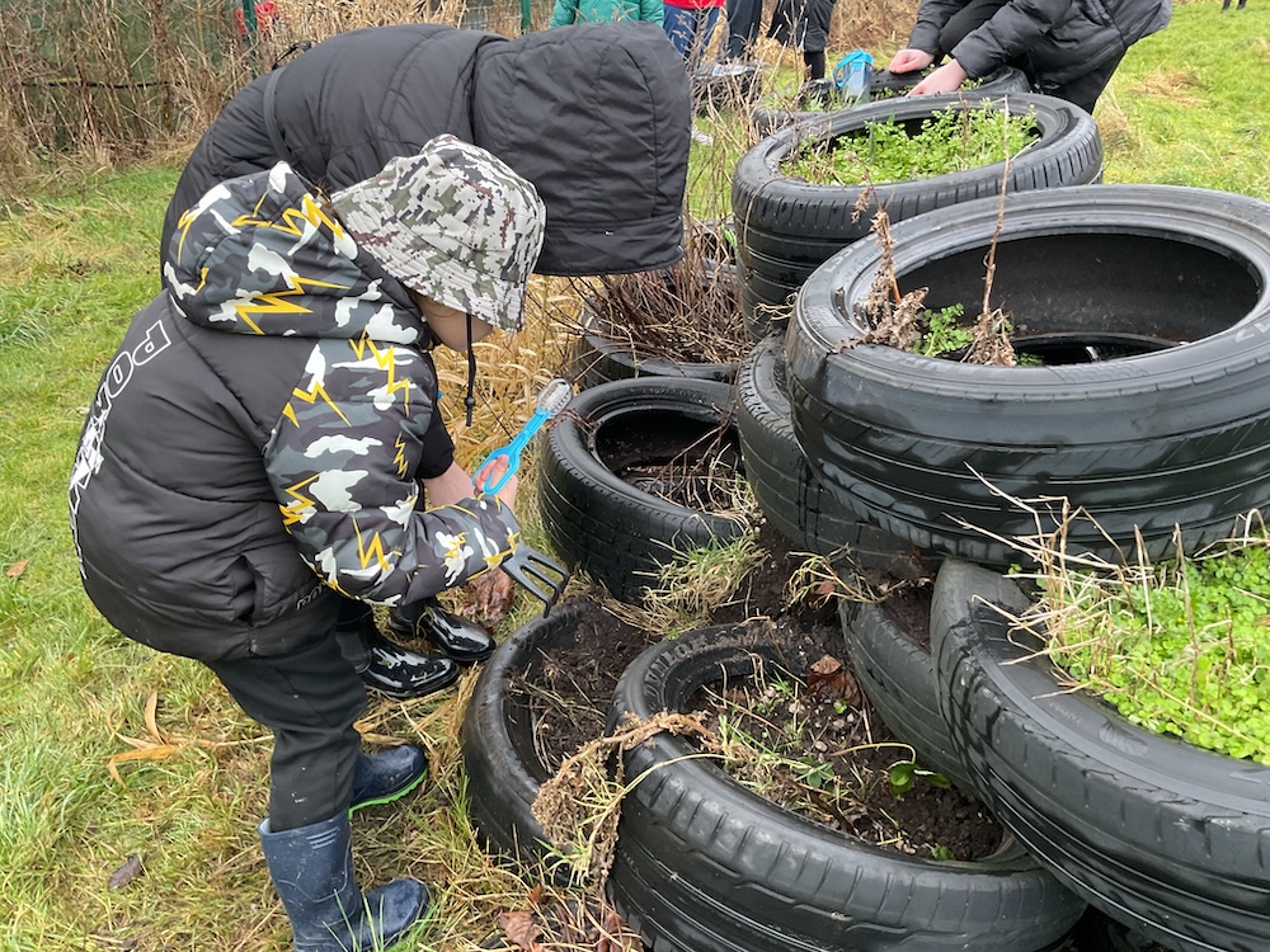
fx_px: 1064
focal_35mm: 29
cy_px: 476
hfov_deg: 61.7
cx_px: 635
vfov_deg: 48.2
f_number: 1.8
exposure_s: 1/60
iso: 64
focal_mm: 3
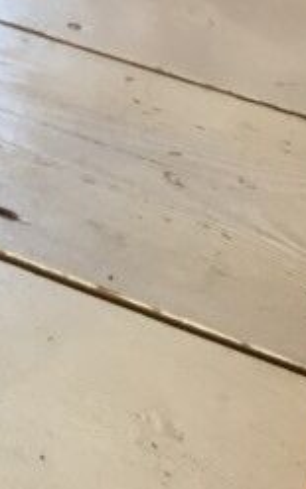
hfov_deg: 11.5
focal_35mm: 106
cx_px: -245
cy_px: -128
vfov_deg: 18.4
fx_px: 1414
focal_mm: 3.3
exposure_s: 1/33
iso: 80
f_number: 2.4
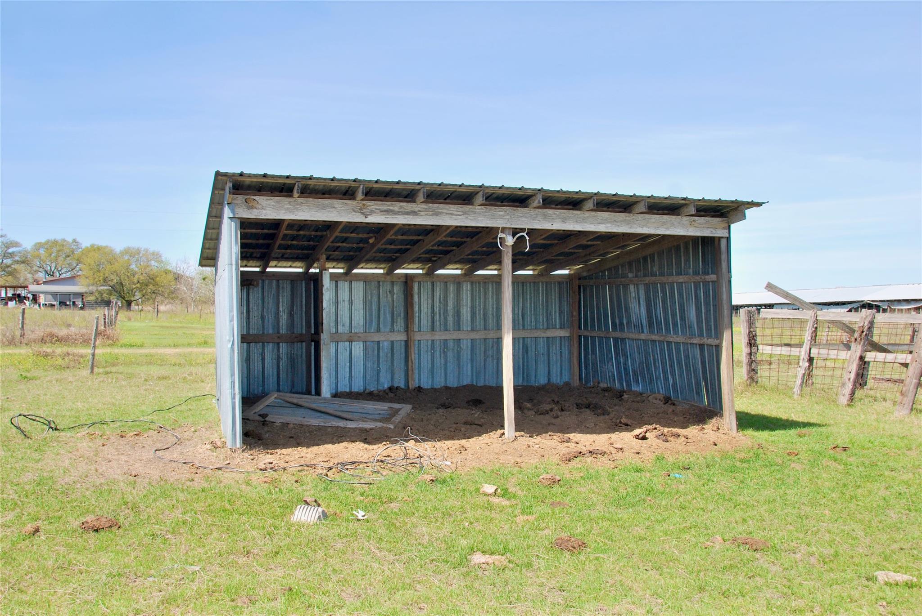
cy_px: 308
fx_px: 846
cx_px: 461
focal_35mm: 33
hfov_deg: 57.2
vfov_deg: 40.1
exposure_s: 1/200
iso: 100
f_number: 7.1
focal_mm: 22
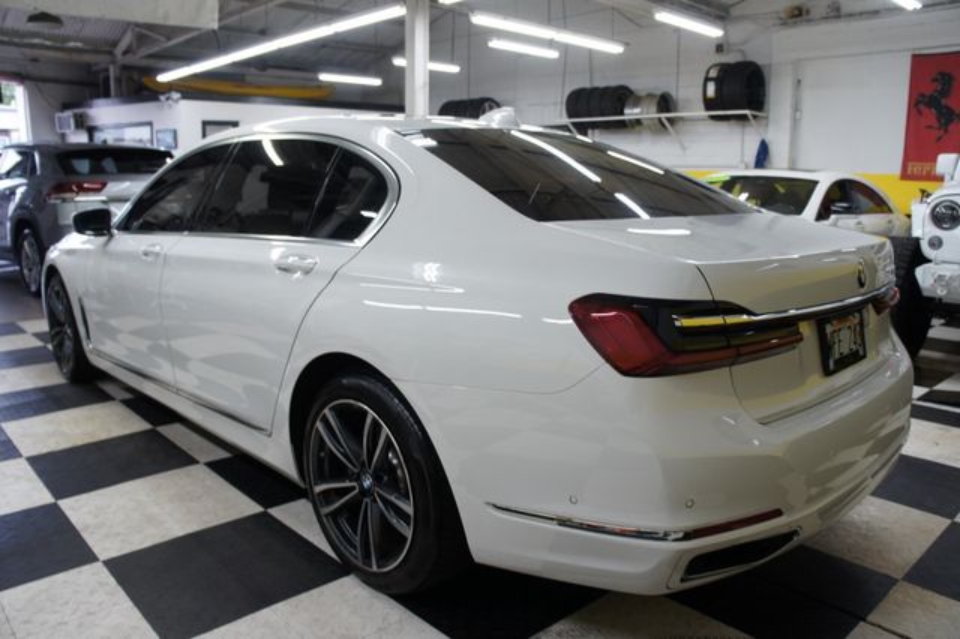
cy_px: 320
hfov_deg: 67.4
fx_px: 720
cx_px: 480
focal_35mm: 27
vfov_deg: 47.9
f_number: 3.5
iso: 200
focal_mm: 18
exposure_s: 1/30
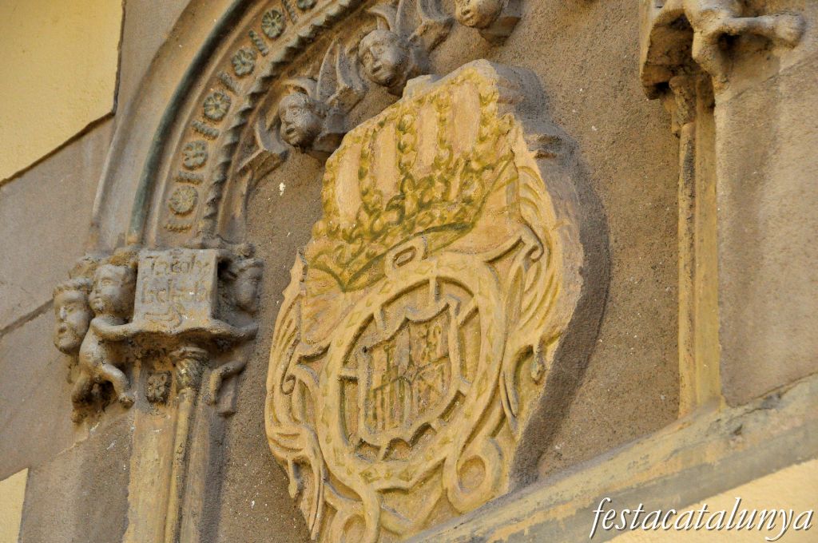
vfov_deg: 9.6
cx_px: 409
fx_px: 3234
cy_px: 272
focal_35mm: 142
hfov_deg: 14.4
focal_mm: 95
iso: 1600
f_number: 7.1
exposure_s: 1/1250
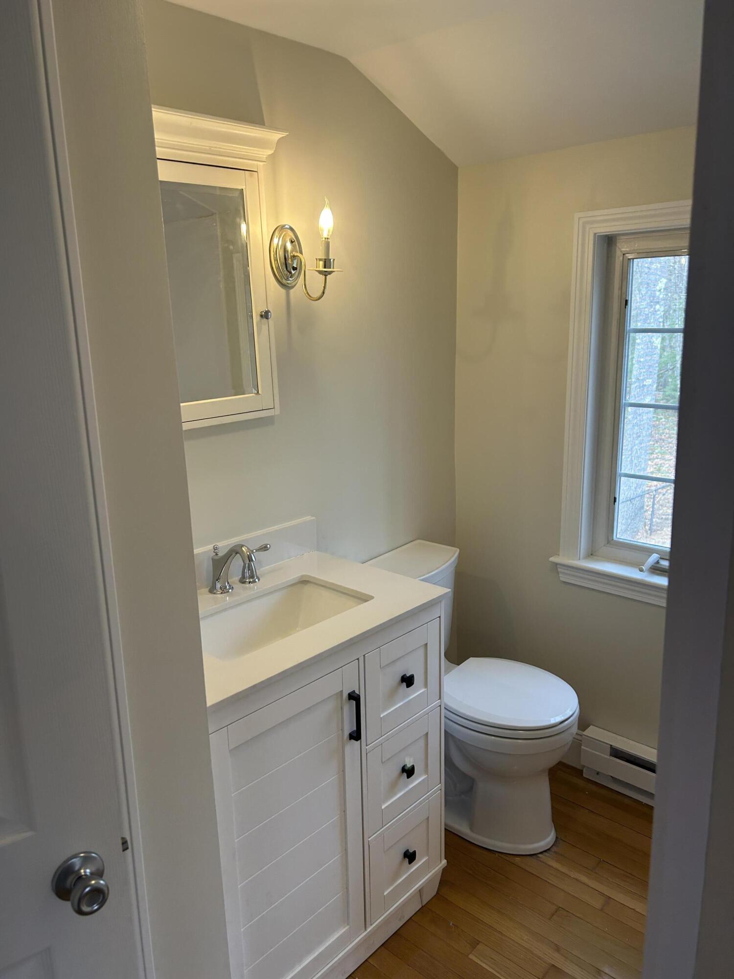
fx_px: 735
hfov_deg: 53.1
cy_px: 490
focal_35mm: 26
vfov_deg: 67.3
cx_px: 367
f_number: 1.5
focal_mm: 5.7
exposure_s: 1/120
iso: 80
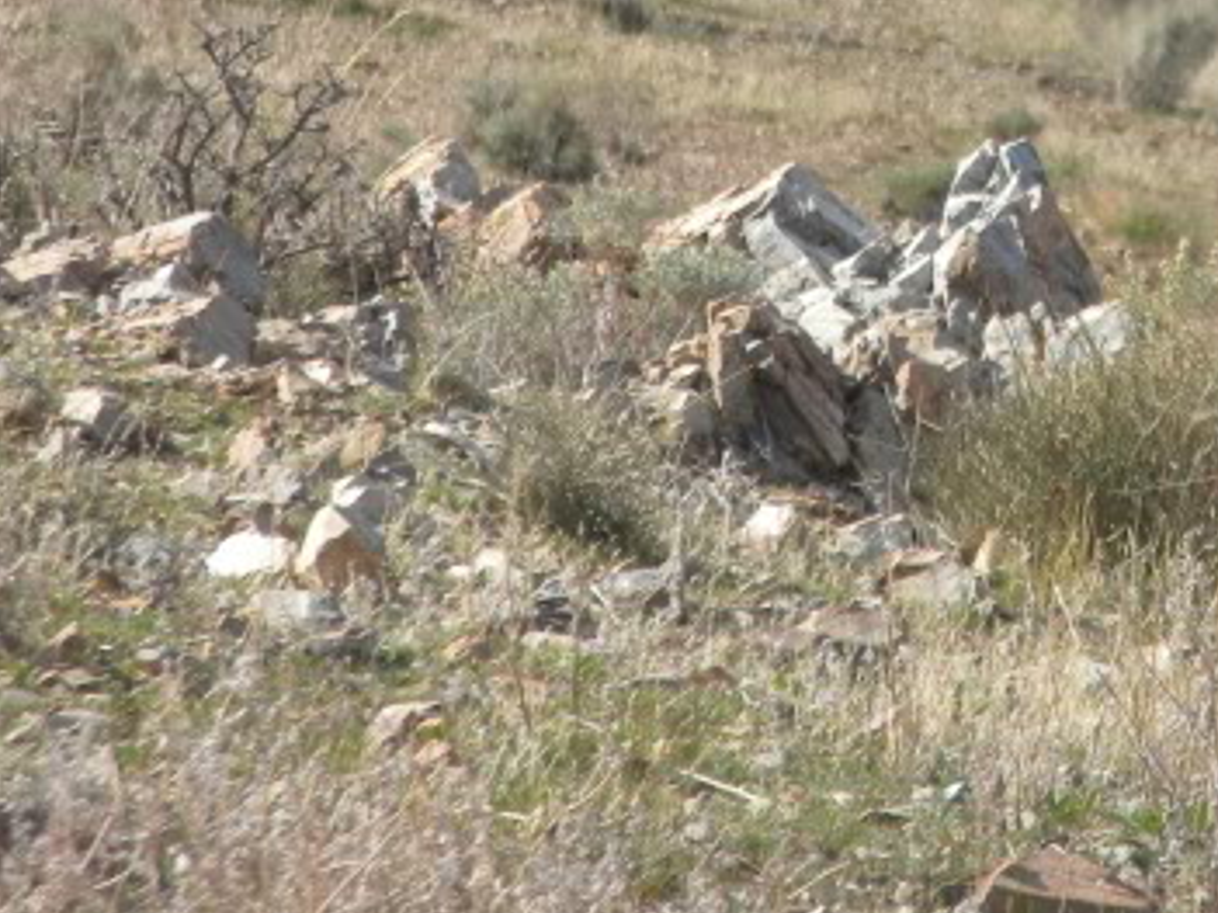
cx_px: 1326
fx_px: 20858
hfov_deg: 3.3
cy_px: 38
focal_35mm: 593
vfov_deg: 2.5
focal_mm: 46.2
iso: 132
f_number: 5.3
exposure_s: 1/516
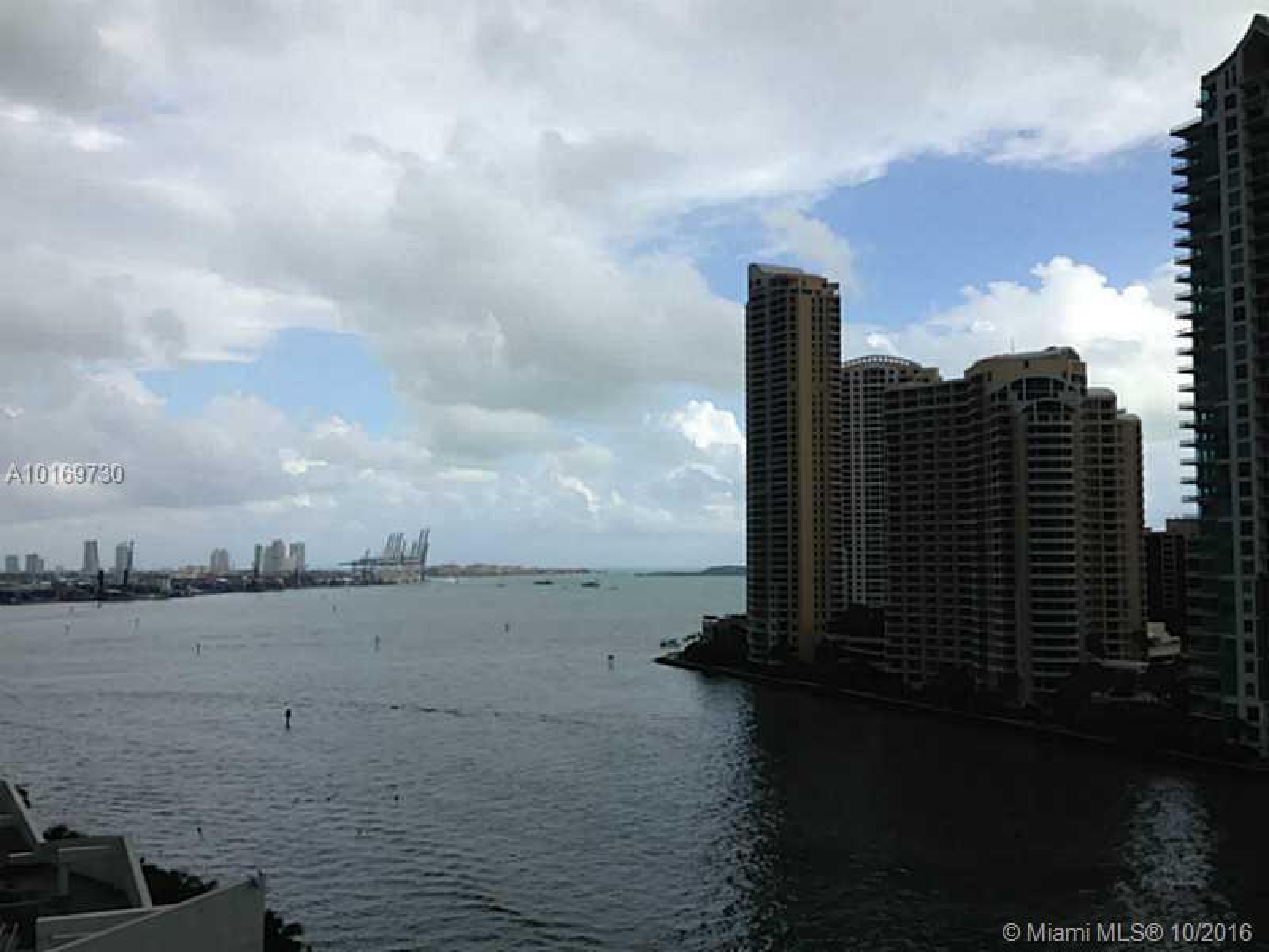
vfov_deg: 42.9
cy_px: 476
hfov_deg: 55.4
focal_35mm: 33
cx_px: 634
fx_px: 1210
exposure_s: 1/1550
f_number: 2.4
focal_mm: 4.12
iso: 50
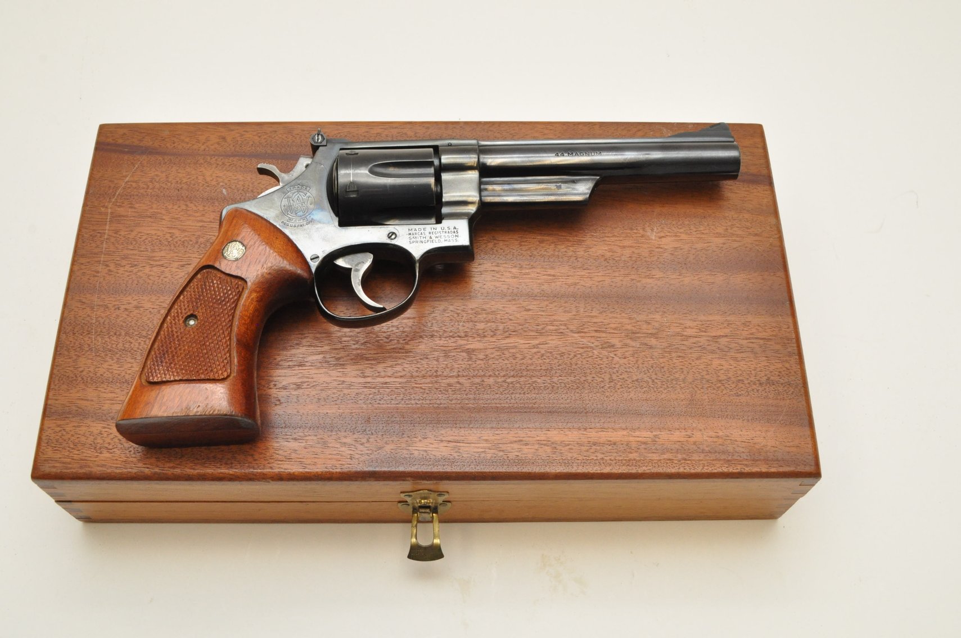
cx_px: 480
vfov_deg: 36.8
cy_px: 319
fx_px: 960
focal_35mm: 36
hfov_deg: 53.2
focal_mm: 24
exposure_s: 1/125
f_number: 14
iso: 1600
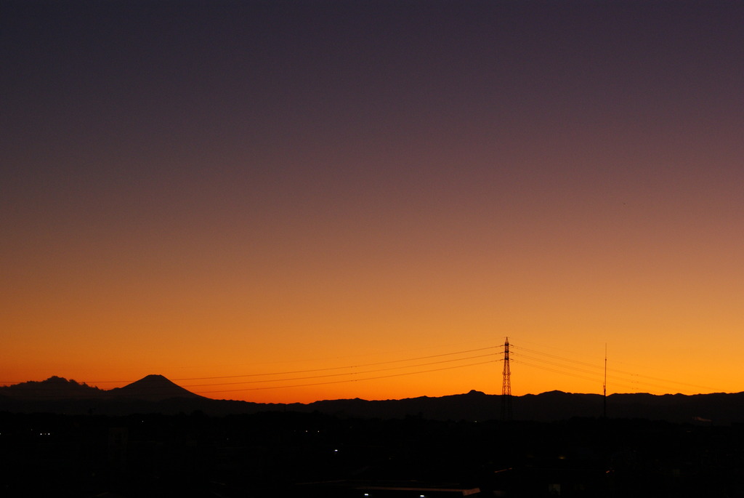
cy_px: 249
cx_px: 372
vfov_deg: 18.2
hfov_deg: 27.0
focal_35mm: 75
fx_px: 1552
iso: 400
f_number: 9
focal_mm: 50
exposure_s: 1/25
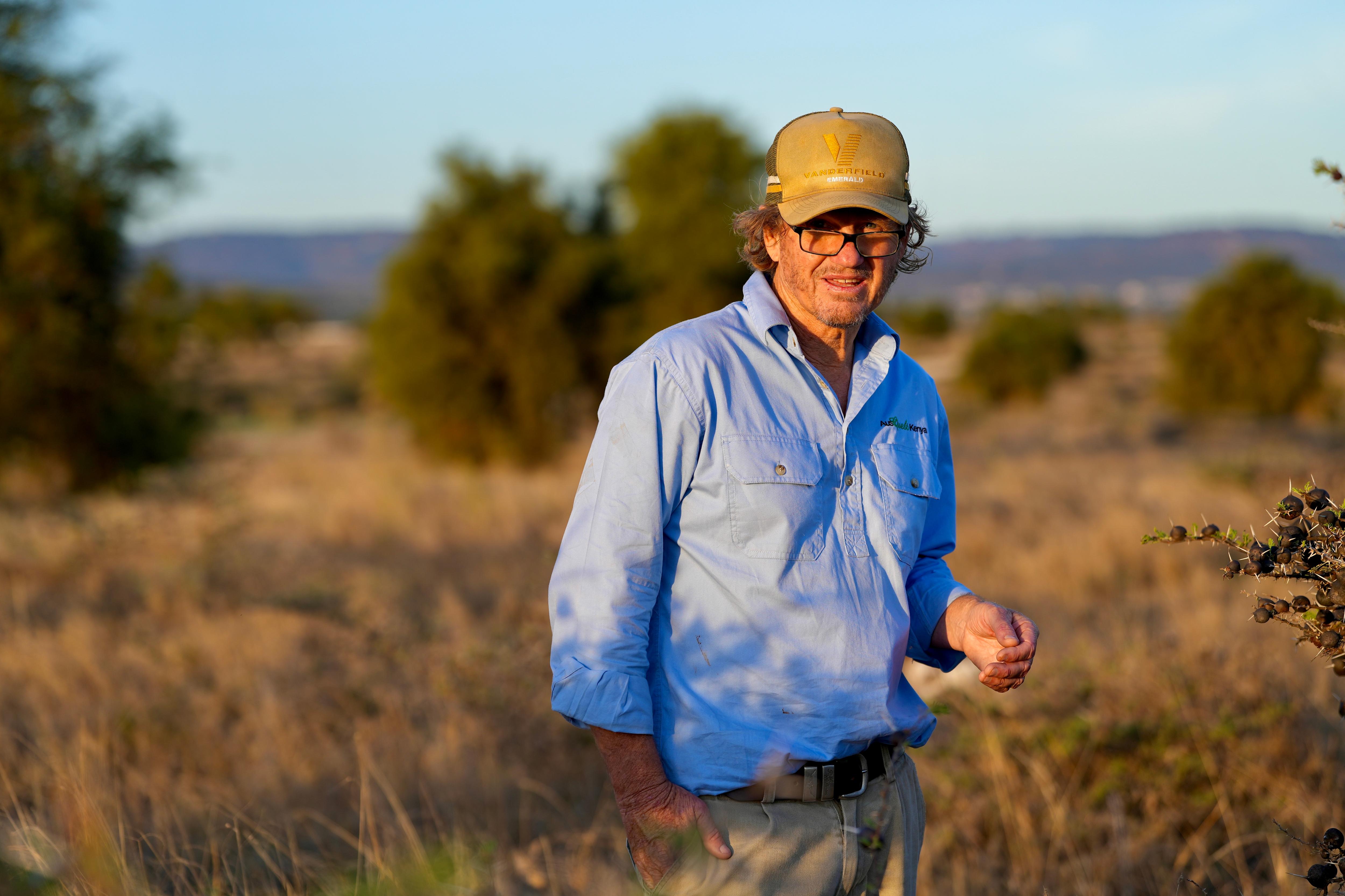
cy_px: 448
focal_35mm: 101
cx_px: 672
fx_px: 3773
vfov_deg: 13.6
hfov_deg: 20.2
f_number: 3.2
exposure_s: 1/500
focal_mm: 101
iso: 100
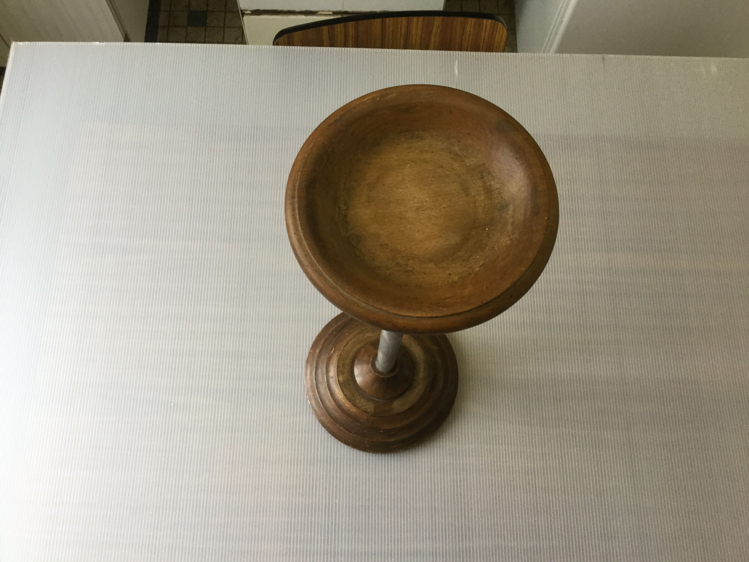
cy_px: 281
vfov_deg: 45.4
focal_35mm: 31
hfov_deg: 58.4
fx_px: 671
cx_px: 374
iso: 40
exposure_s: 1/33
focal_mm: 3.3
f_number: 2.4
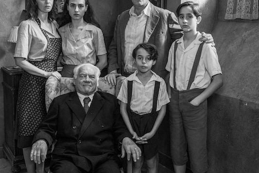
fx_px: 302
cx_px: 113
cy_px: 71
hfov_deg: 46.3
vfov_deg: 31.9
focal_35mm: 42
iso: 6400
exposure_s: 1/125
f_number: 2.8
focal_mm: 23.4
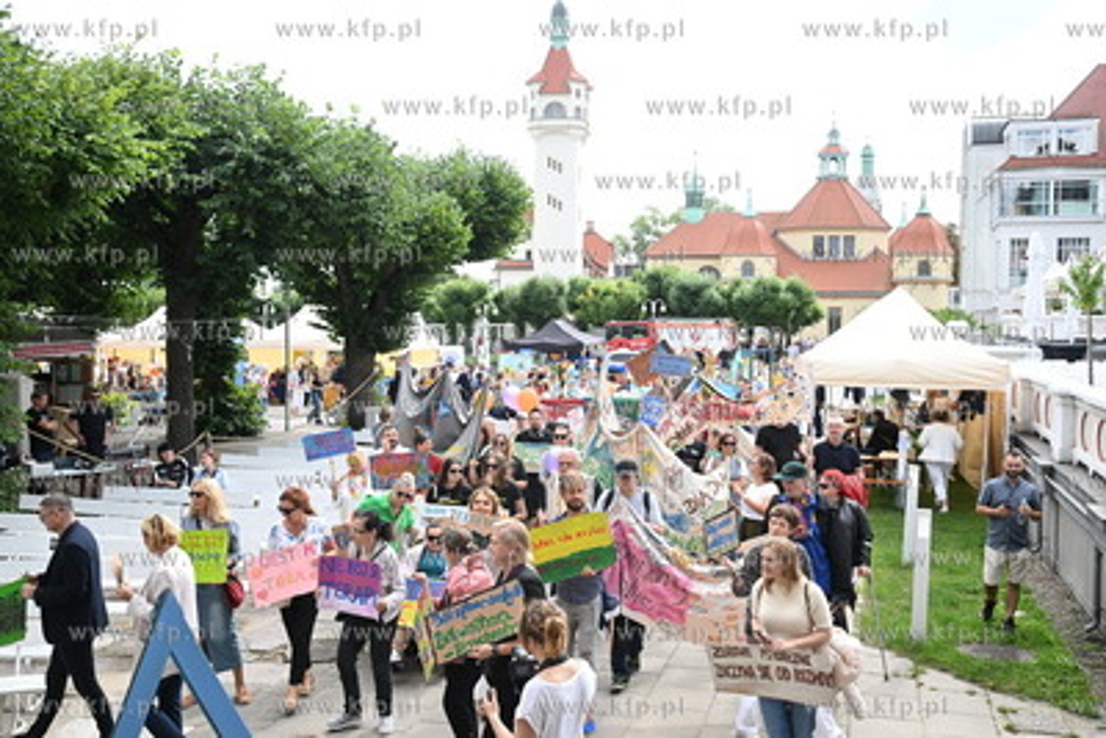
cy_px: 369
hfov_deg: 54.4
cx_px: 553
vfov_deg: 37.9
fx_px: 1076
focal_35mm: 35
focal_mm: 35
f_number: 5.6
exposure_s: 1/320
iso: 400
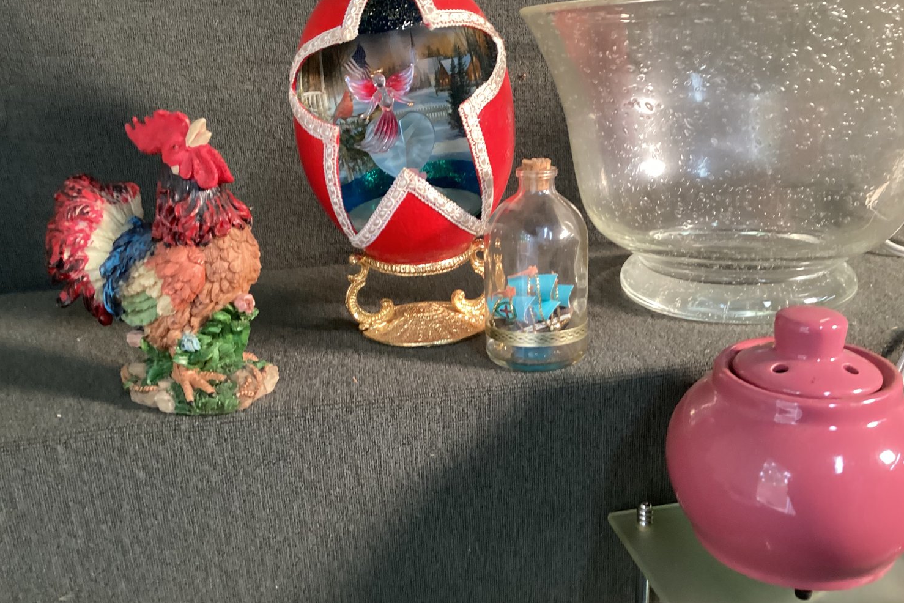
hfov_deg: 57.2
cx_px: 450
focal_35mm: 33
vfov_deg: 40.0
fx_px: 829
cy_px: 302
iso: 320
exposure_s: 1/50
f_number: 2.4
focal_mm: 3.3
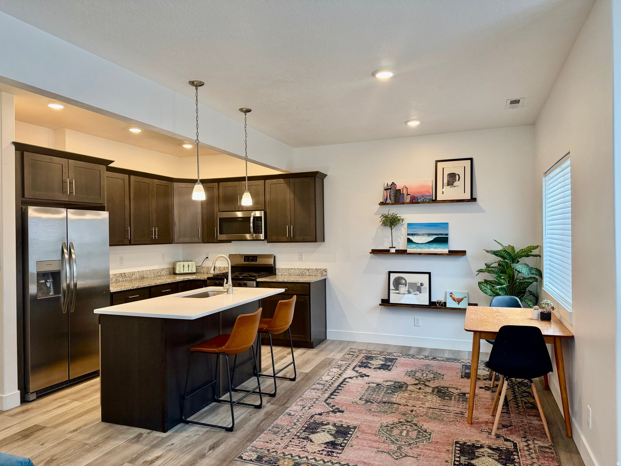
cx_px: 310
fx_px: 431
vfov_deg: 56.8
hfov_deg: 71.6
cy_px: 233
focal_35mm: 24
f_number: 1.78
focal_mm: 6.76
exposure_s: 1/120
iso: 160
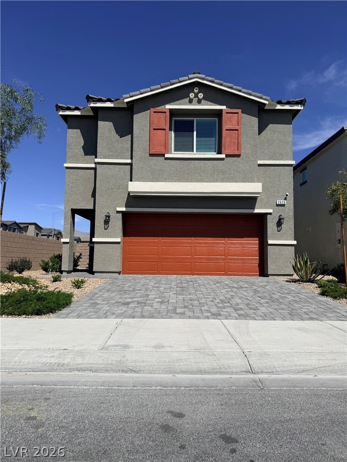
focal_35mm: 24
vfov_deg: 71.6
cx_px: 174
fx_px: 321
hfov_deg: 56.8
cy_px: 231
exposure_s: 1/9091
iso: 80
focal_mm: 6.76
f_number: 1.78
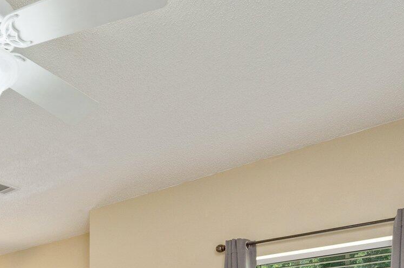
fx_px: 475
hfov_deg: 39.3
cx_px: -21
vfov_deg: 27.1
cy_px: 338
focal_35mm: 42
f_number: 9
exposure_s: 1/30
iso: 500
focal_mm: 15.5
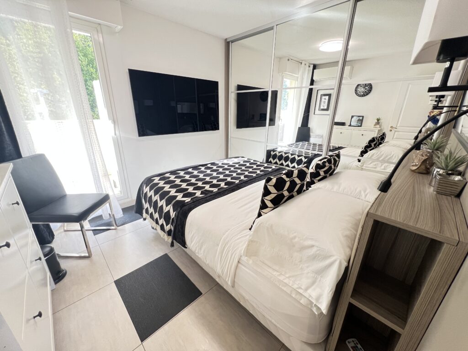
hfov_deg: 106.2
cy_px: 176
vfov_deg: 89.9
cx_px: 234
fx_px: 176
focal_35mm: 13
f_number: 1.8
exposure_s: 1/50
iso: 250
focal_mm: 1.57
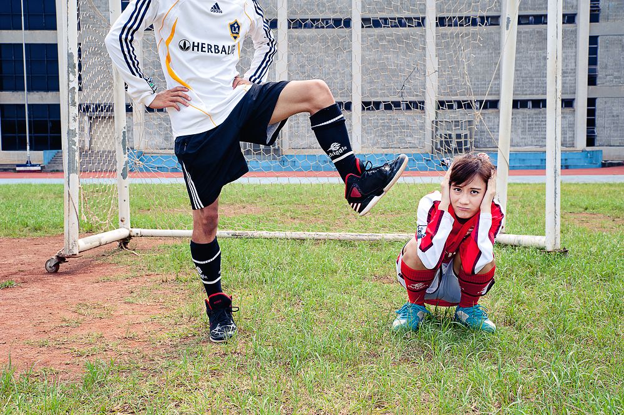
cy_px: 208
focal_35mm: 46
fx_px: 797
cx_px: 312
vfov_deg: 29.2
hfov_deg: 42.8
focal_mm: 46
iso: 125
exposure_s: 1/80
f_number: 11
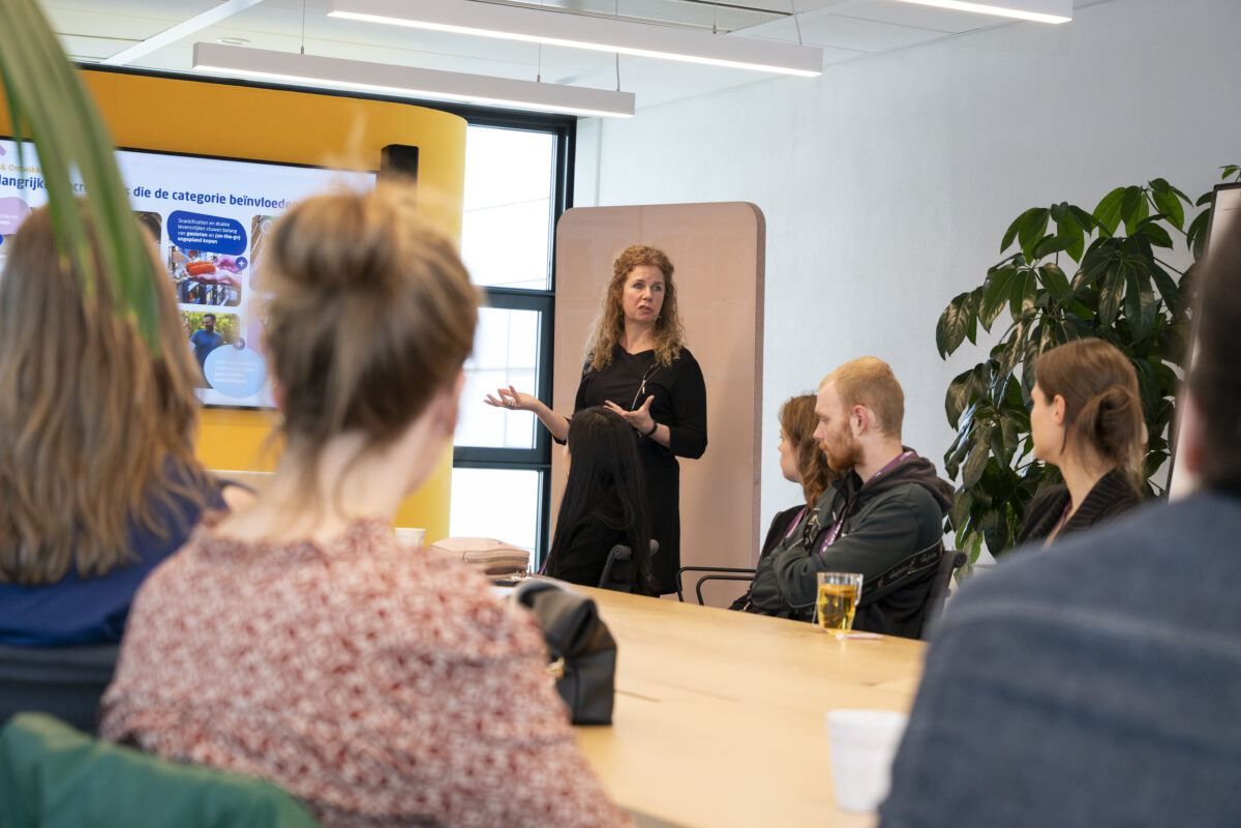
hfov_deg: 28.8
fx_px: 2413
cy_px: 414
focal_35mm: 70
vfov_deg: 19.5
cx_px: 620
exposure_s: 1/160
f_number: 5.6
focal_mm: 70
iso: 640
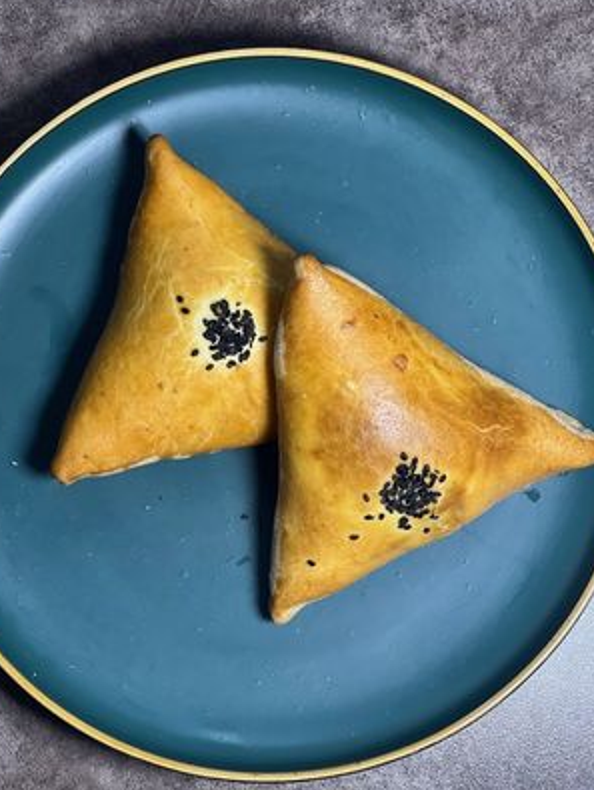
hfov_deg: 17.8
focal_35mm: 83
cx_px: 290
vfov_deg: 23.5
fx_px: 1896
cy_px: 366
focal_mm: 9
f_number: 2.8
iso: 125
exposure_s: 1/100
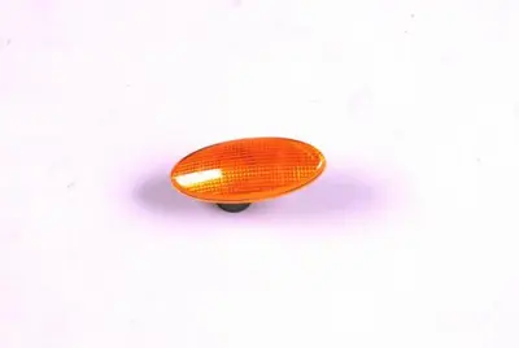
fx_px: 2599
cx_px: 260
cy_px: 174
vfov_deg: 7.7
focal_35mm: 180
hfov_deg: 11.4
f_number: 8
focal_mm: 120
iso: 100
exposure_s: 1/50
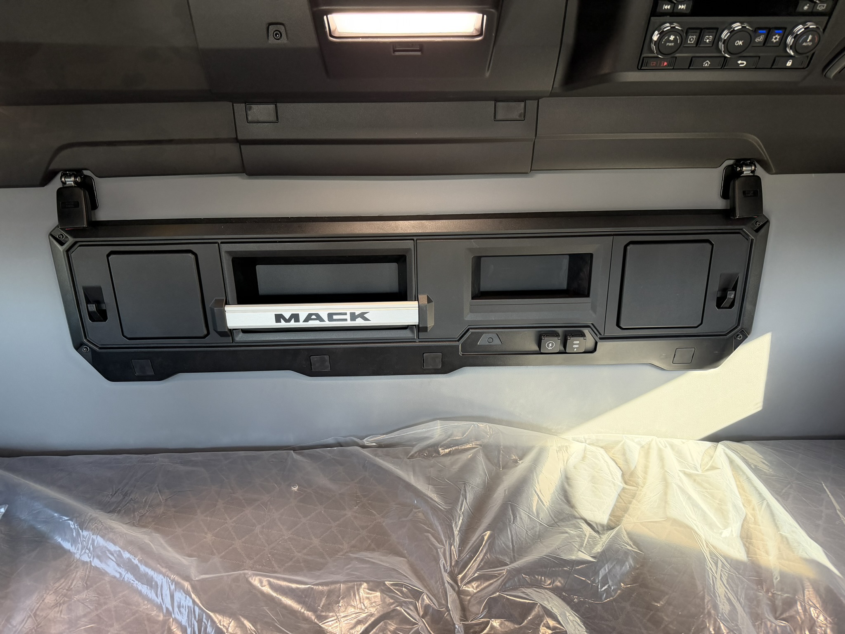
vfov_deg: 56.8
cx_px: 422
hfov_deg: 71.6
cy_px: 317
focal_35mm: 24
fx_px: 586
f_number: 1.78
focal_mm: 6.76
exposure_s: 1/48
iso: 250
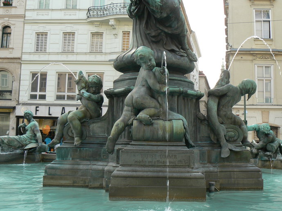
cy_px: 106
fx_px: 342
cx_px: 157
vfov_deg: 34.3
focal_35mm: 42
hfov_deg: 44.7
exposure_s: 1/100
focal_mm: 6
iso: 80
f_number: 4.5
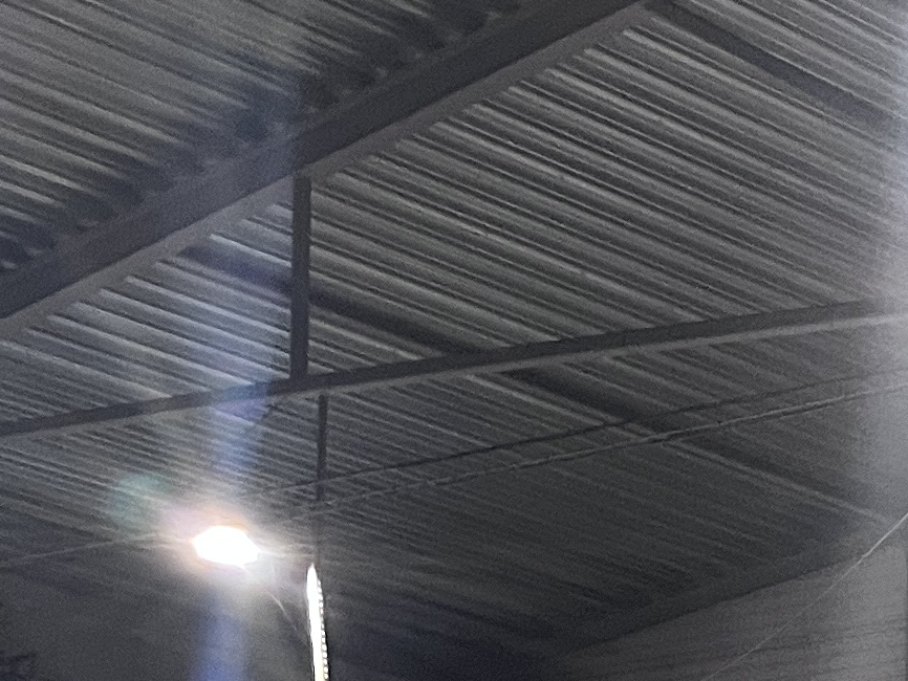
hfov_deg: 12.9
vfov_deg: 10.7
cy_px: 1538
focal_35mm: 121
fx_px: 3175
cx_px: 2093
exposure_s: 1/50
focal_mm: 5.1
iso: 200
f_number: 1.6
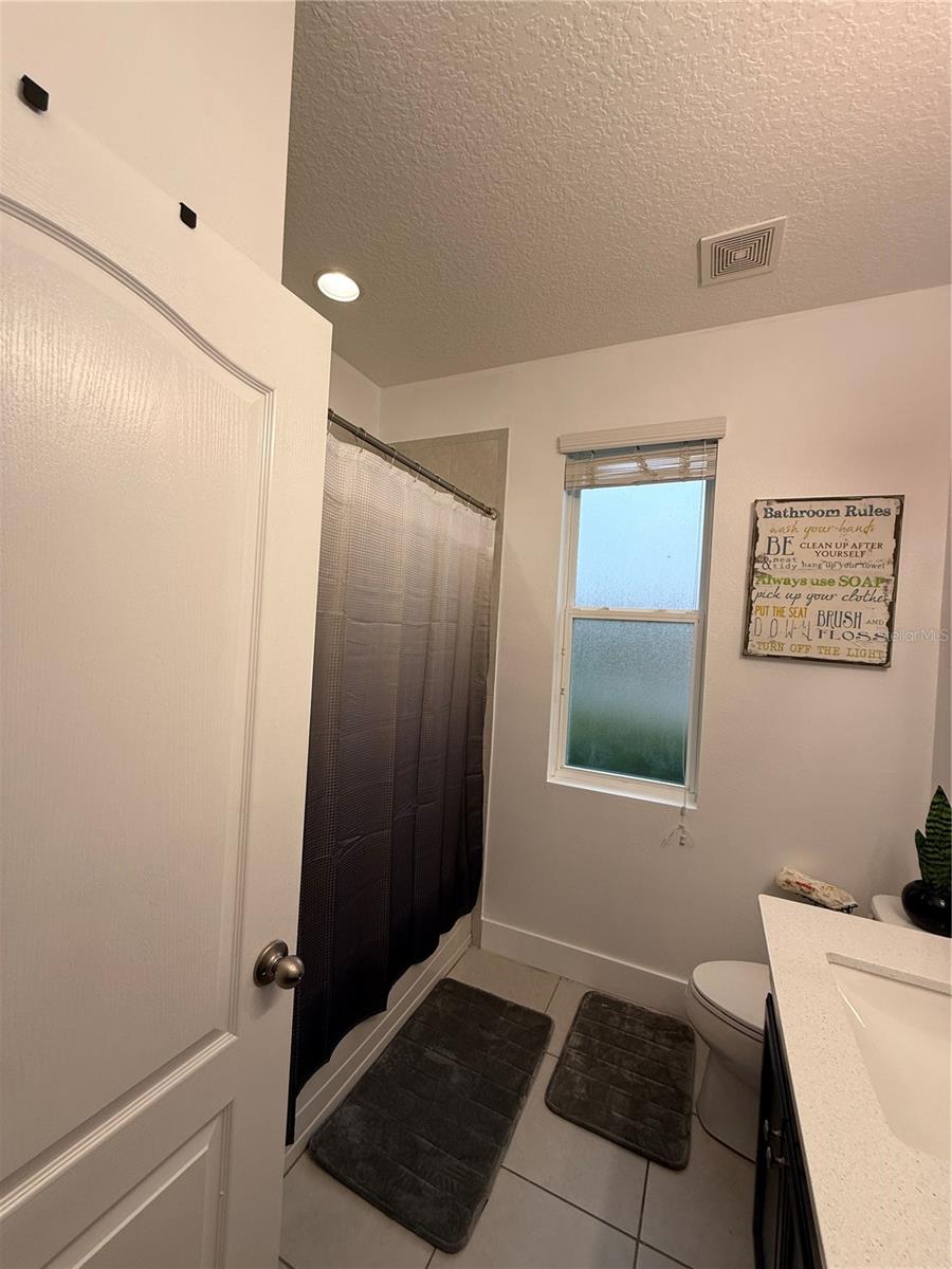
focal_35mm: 14
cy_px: 634
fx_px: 513
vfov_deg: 102.1
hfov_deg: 85.7
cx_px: 476
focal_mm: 2.22
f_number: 2.2
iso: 80
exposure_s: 1/120
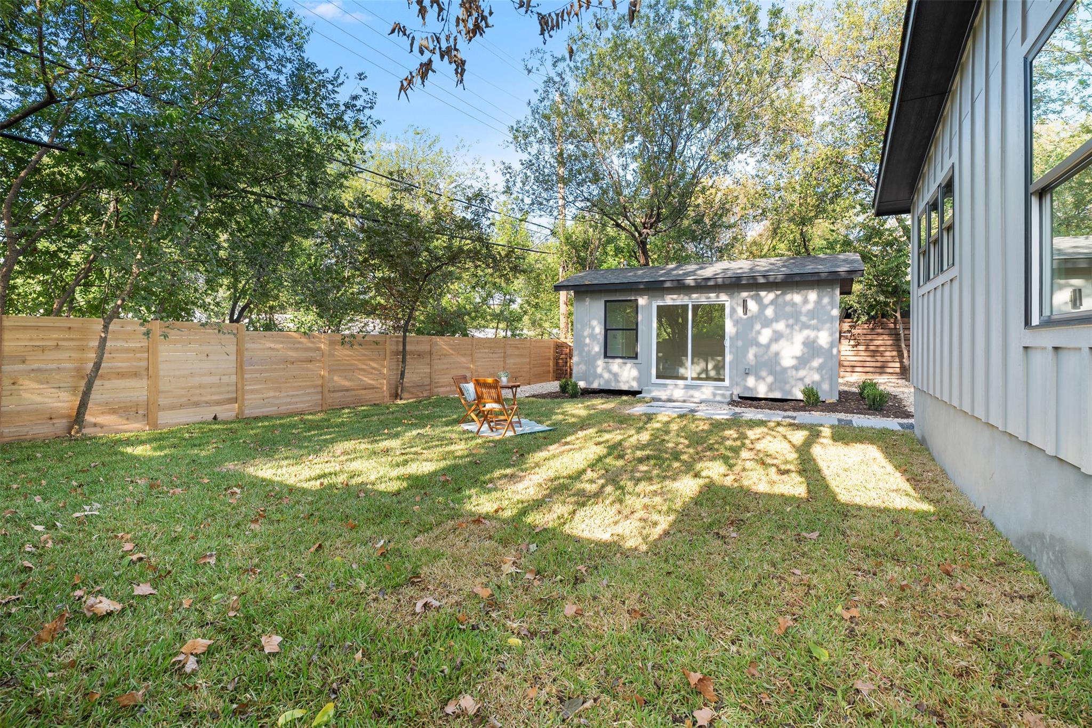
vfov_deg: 73.7
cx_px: 546
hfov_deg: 96.7
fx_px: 485
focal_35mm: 16
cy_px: 364
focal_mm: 16
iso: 320
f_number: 8
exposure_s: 1/40
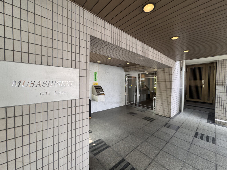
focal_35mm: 14
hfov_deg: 102.1
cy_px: 85
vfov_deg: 85.7
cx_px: 114
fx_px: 92
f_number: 2.2
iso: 100
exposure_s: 1/99
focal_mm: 2.22
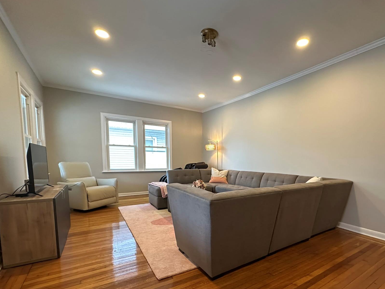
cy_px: 179
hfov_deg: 87.0
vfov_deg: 70.5
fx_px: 200
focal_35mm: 18
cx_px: 224
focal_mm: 2.22
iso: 640
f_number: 2.2
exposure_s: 1/60
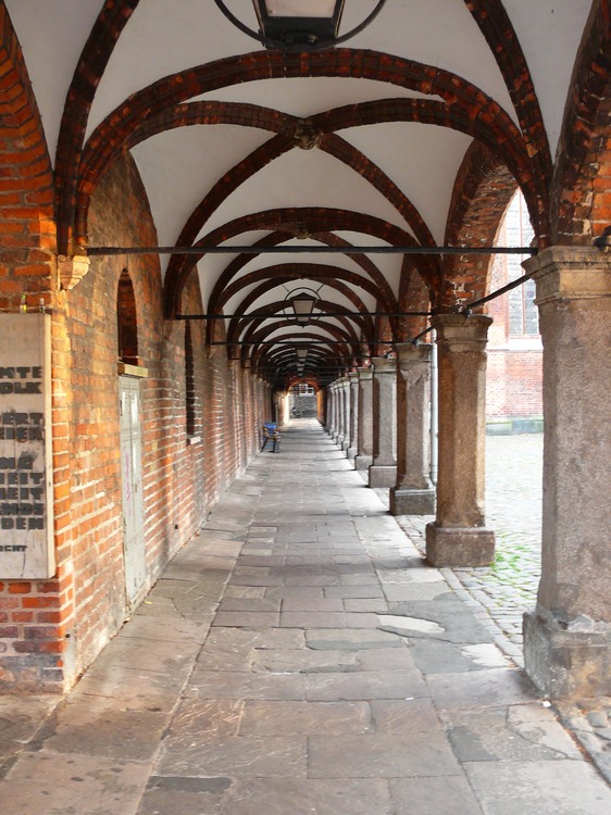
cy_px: 408
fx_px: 918
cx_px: 306
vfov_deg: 47.9
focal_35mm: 39
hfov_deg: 36.8
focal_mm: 8.2
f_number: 2.8
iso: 200
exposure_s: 1/20
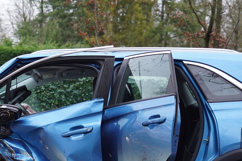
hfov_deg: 14.8
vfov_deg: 10.0
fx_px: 914
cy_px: 135
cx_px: -10
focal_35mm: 136
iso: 1250
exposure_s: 1/160
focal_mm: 57
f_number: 4
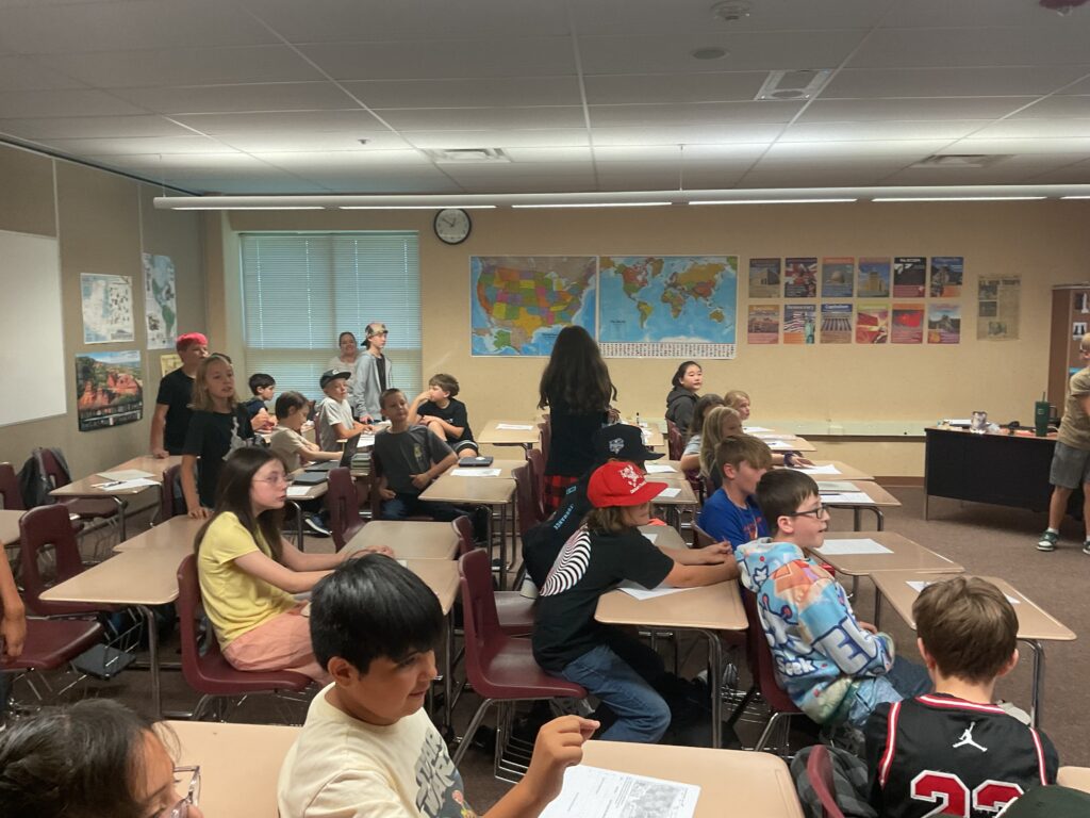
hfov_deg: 61.7
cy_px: 409
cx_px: 545
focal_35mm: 29
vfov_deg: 48.2
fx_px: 913
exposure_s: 1/60
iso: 80
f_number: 1.8
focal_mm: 3
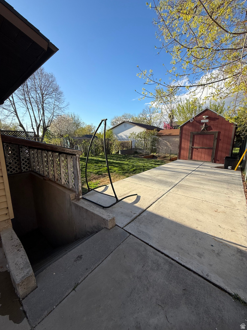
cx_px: 124
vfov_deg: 102.1
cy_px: 165
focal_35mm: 14
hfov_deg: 85.7
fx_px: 133
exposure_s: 1/1145
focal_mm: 2.22
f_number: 2.2
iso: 50
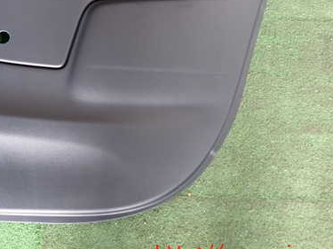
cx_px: 90
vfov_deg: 35.2
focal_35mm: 40
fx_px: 385
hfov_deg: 45.4
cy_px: 66
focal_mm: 4.5
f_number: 2
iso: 200
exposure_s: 1/40
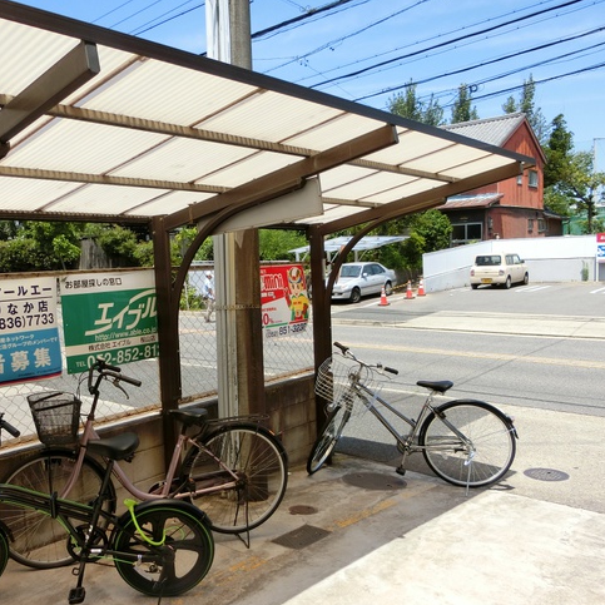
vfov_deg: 51.1
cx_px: 210
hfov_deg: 50.3
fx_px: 633
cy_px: 324
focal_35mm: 32
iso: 80
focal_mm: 4.5
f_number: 3.5
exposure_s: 1/640
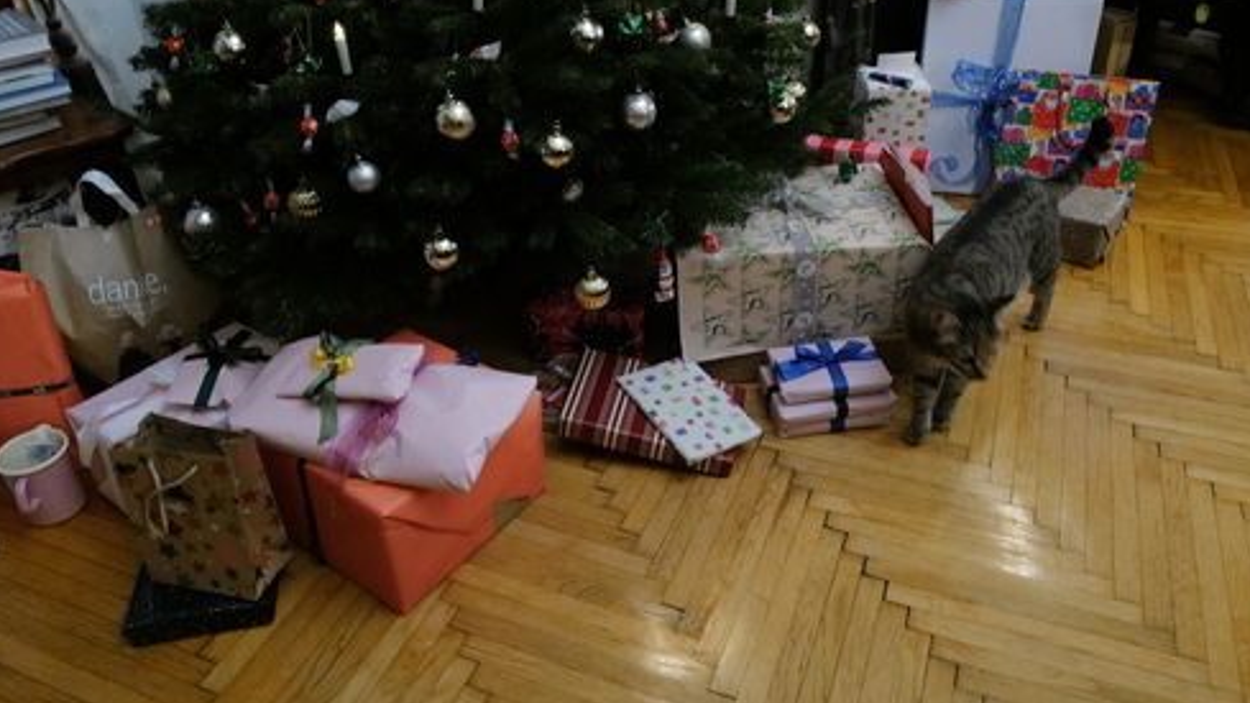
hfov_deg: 64.3
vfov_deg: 38.8
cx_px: 629
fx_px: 994
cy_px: 291
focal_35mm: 30
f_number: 5
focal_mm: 28
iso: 6400
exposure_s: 1/25
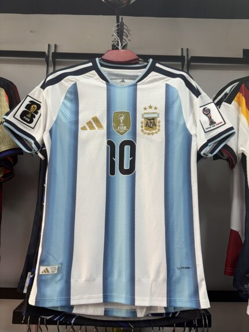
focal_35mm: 26
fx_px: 249
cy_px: 166
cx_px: 124
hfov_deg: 53.1
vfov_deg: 67.3
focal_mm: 5.96
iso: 125
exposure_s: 1/100
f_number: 1.6
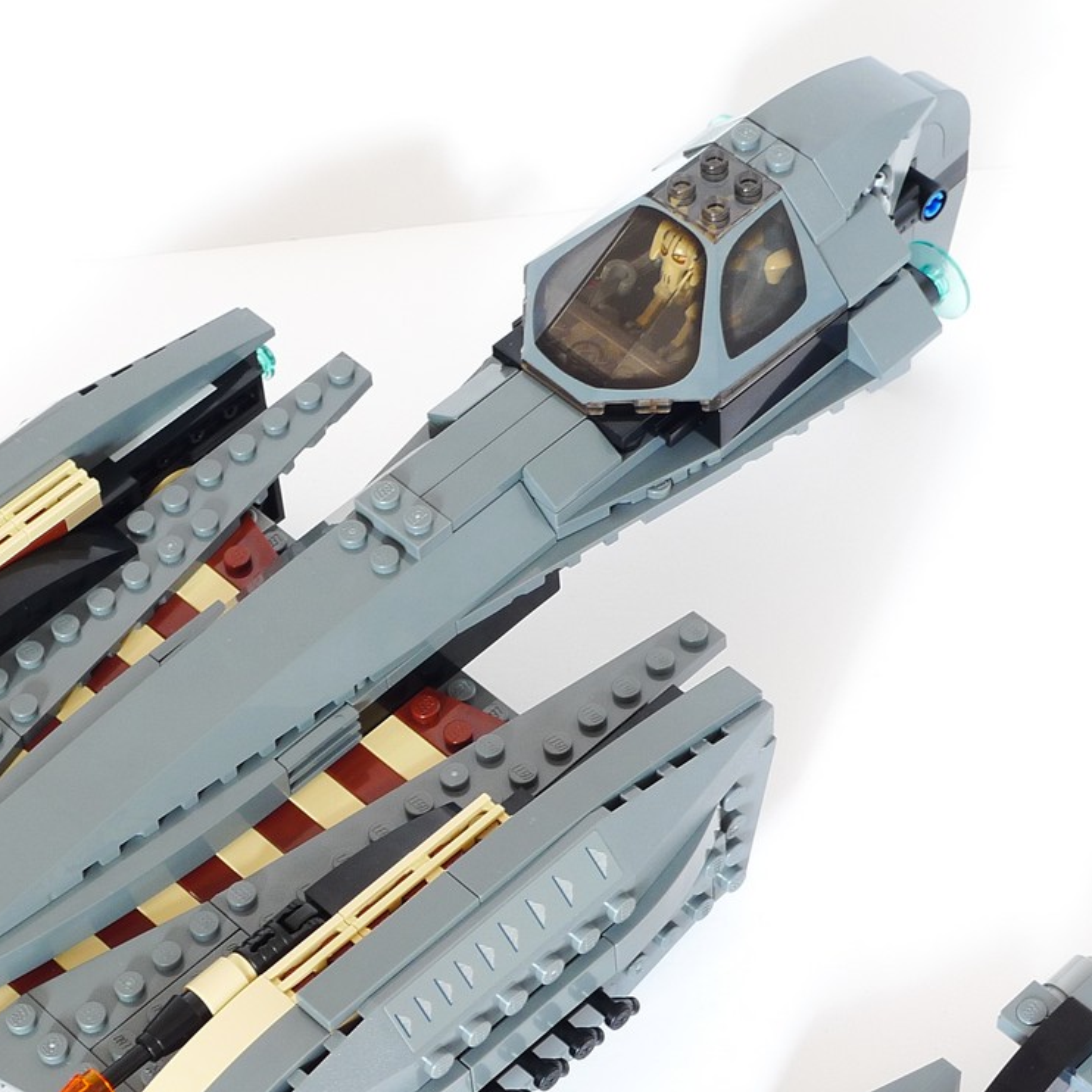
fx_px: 3533
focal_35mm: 99
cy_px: 790
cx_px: 414
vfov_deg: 17.5
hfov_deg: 17.5
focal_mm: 12.1
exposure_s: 1/1.6
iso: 80
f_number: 5
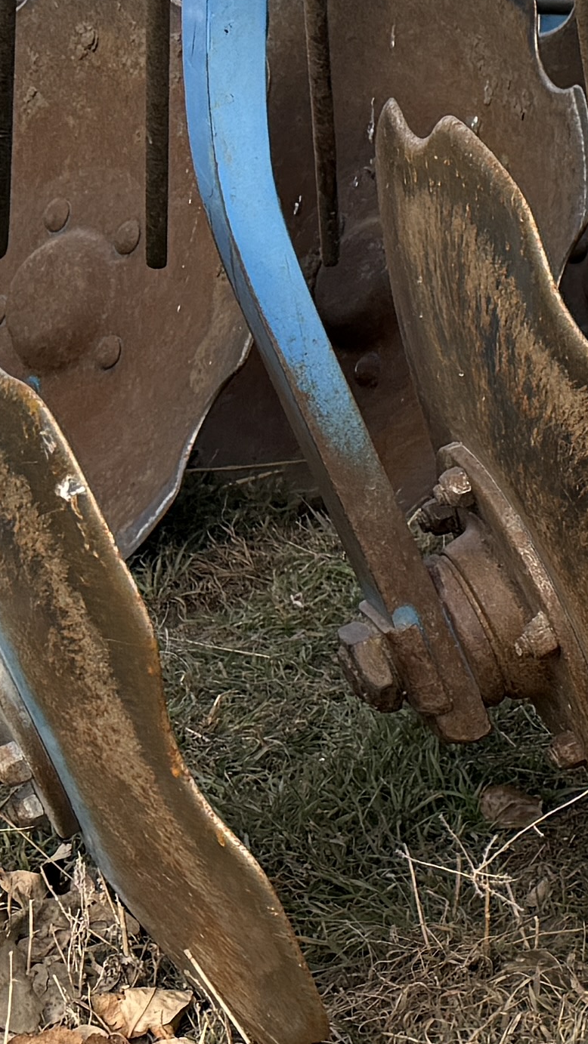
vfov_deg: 19.8
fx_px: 2993
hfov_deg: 9.4
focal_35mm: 108
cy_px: 482
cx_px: 1620
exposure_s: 1/1230
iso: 100
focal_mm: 6.76
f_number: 1.78
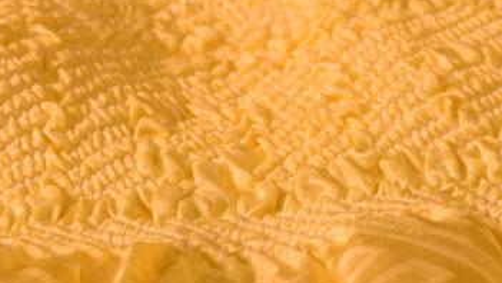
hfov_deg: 5.9
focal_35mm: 364
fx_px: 4843
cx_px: 329
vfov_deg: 3.3
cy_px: 122
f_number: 5.3
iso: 400
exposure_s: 1/80
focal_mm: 75
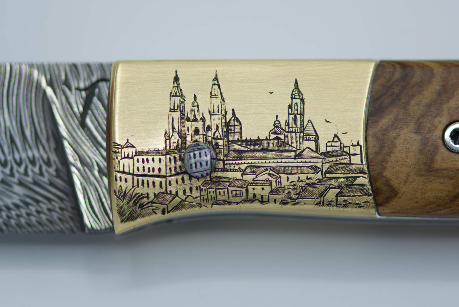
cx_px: 230
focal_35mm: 158
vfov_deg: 8.7
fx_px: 2009
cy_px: 154
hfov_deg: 13.0
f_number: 10
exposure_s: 1/10
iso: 100
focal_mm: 105
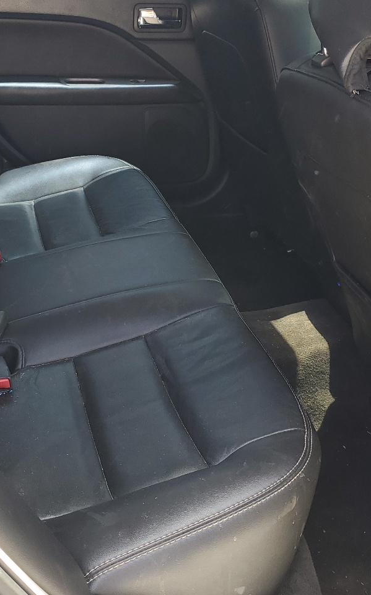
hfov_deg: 27.9
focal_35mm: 46
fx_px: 745
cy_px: 253
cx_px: 138
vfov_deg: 43.4
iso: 50
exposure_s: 1/238
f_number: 1.5
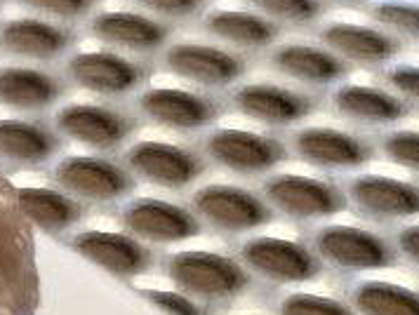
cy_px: 870
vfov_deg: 8.2
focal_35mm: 161
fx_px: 1951
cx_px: -657
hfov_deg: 10.3
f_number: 1.8
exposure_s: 1/59
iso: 320
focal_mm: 3.99
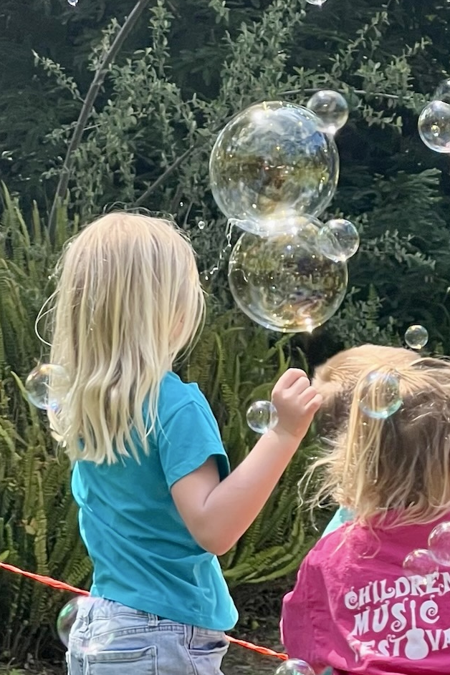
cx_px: 455
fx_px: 3265
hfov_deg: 7.8
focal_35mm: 174
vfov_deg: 11.8
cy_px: 552
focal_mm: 9
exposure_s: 1/180
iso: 32
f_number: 2.8
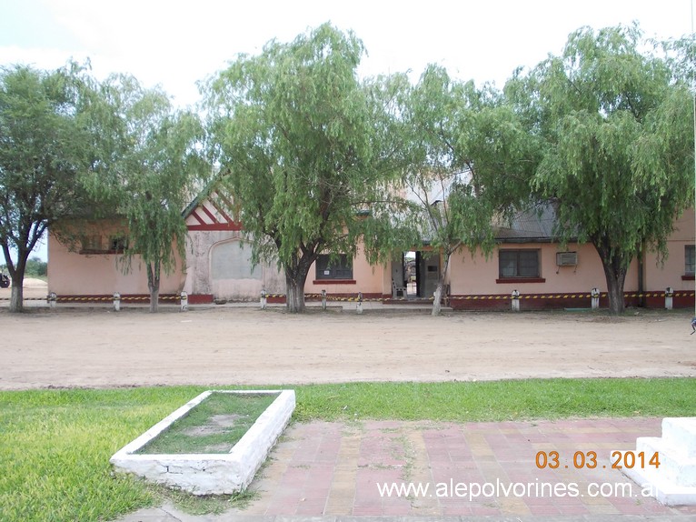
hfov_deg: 49.0
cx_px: 348
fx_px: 764
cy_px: 261
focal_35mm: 38
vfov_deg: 37.7
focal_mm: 5.3
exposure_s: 1/320
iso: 80
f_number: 3.1
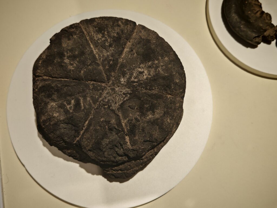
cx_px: 138
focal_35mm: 39
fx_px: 312
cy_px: 104
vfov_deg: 36.8
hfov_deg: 47.9
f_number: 1.9
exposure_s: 1/100
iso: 125
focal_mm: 6.67
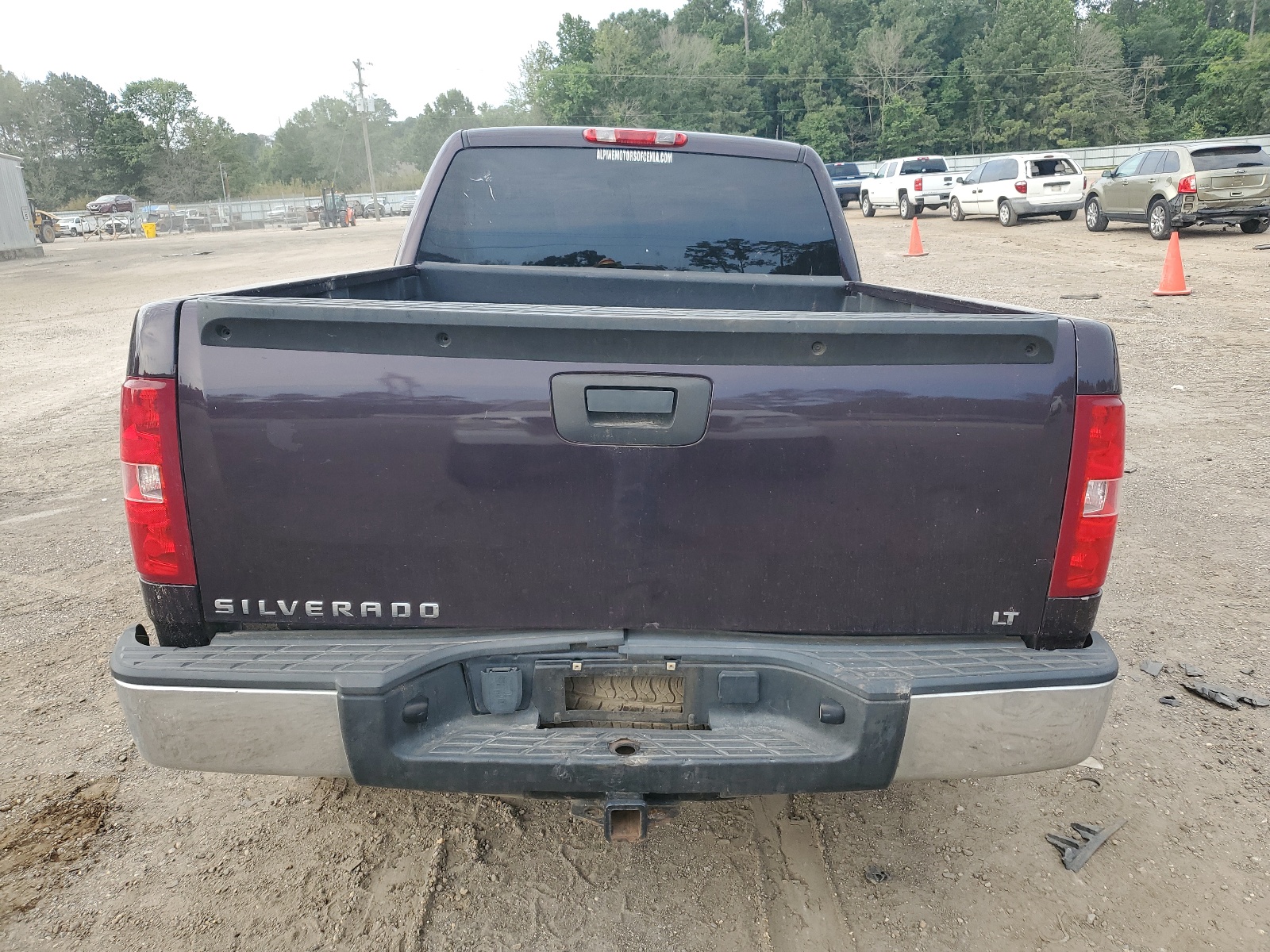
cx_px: 635
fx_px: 954
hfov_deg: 67.3
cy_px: 476
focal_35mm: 26
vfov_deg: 53.1
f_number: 1.5
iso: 50
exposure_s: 1/667
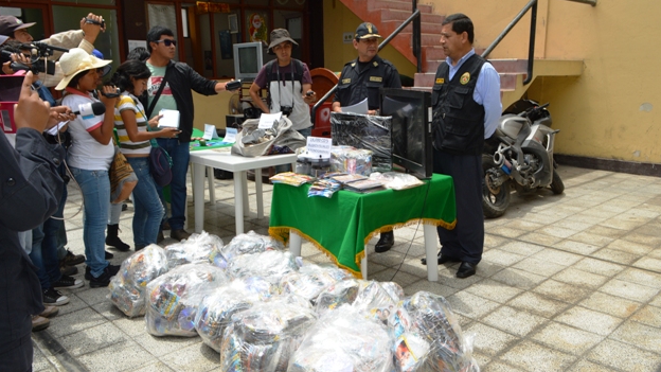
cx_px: 333
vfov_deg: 40.2
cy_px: 198
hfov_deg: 66.1
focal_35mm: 29
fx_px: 508
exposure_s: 1/200
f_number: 11
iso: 100
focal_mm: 18
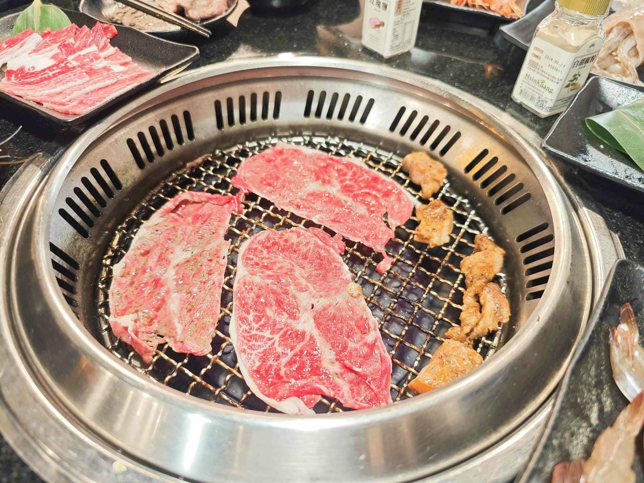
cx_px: 322
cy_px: 242
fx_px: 428
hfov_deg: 73.9
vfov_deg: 58.9
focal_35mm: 23
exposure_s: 1/60
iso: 250
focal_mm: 8.72
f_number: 1.63
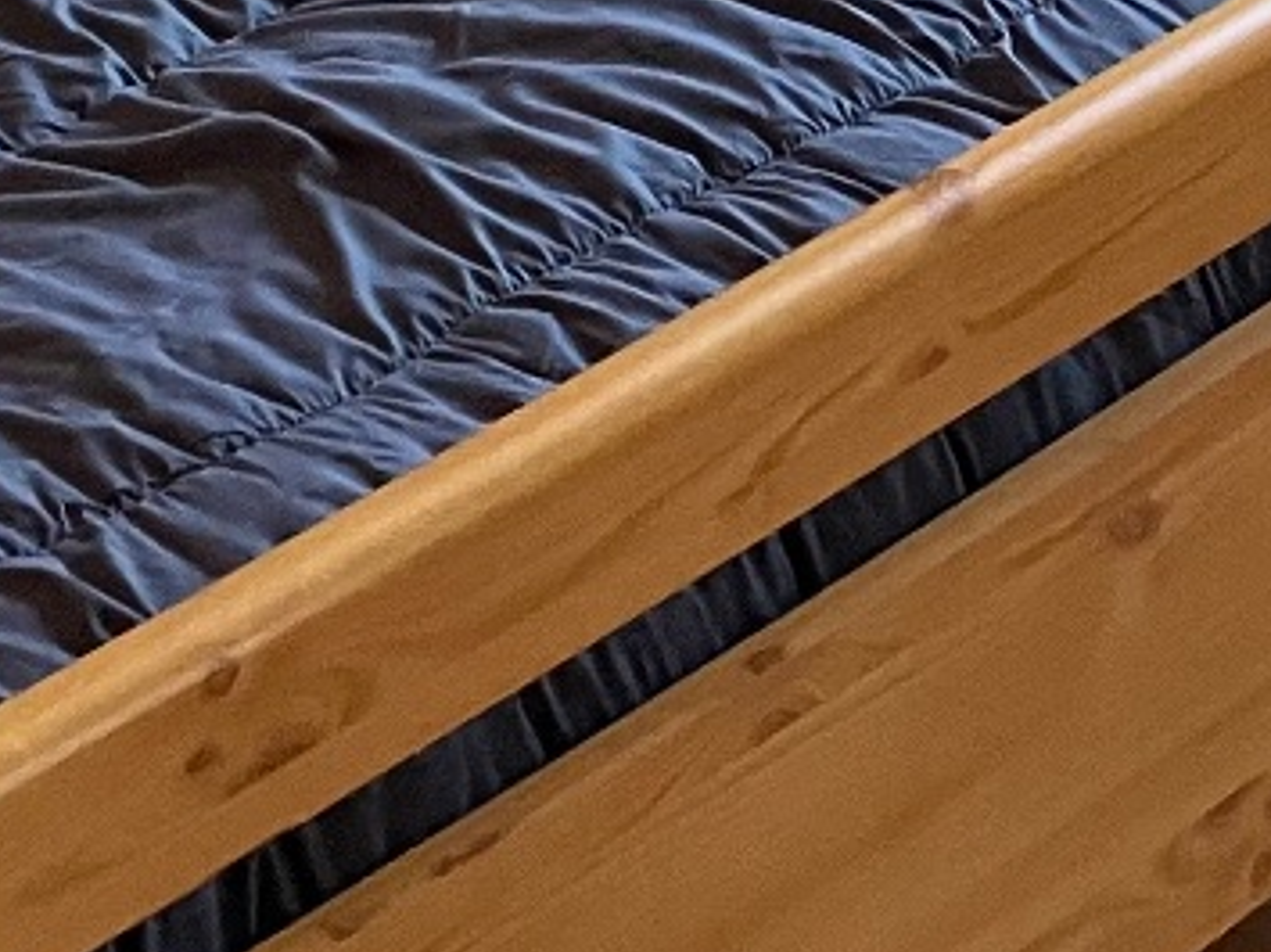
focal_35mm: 162
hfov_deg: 12.2
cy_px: -1380
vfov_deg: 8.3
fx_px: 5944
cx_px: 926
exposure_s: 1/94
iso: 80
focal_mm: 3.99
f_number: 1.8
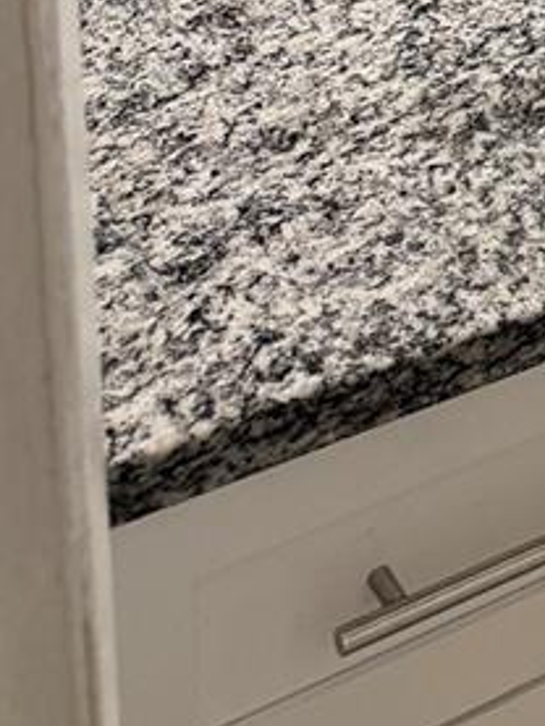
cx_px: 1158
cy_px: -543
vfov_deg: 16.2
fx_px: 2182
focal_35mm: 104
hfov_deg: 12.3
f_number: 1.78
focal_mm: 6.76
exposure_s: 1/177
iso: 200
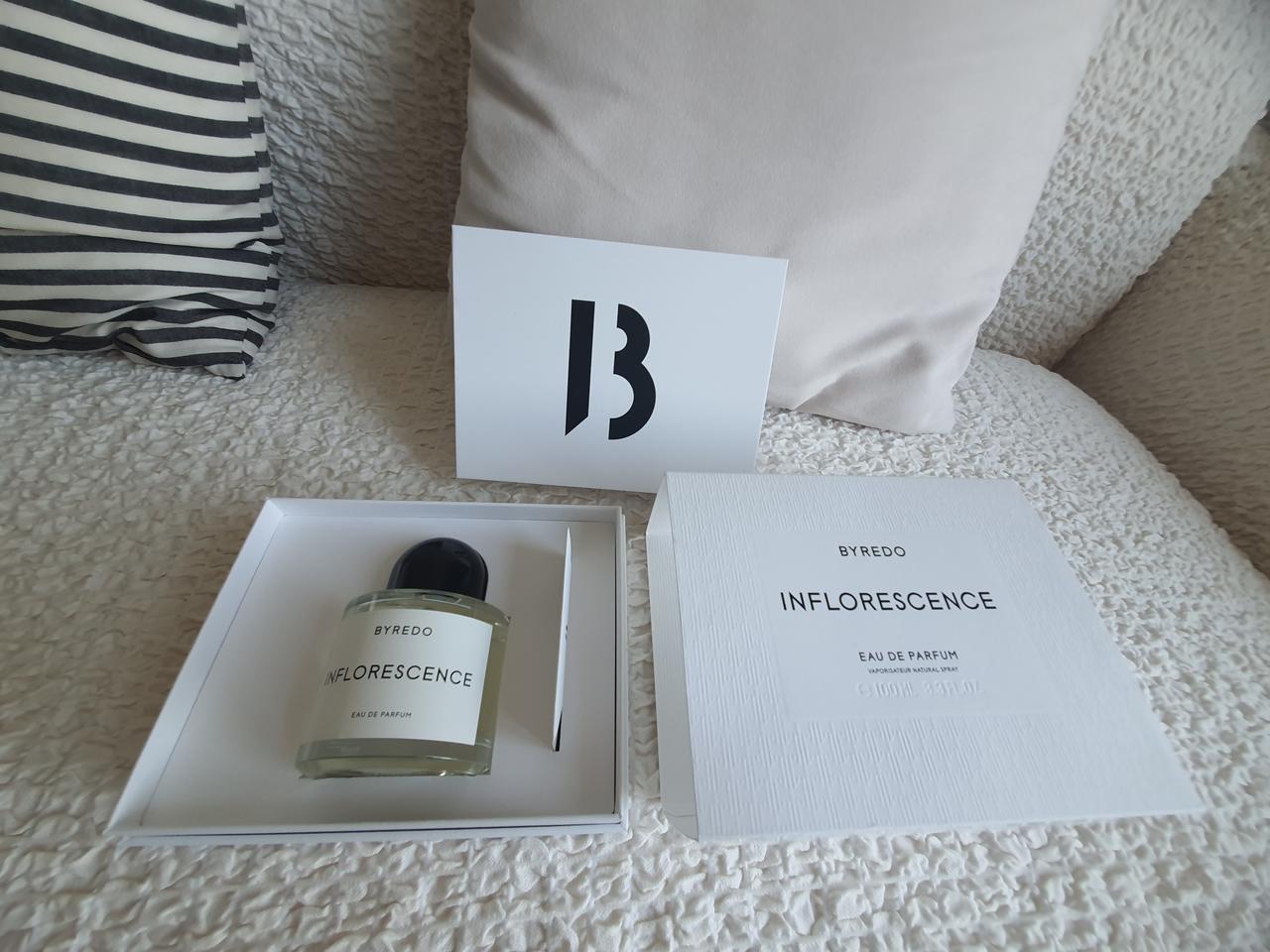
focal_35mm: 13
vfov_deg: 89.9
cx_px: 635
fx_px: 477
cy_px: 476
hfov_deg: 106.2
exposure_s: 1/60
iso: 100
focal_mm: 1.8
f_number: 2.2
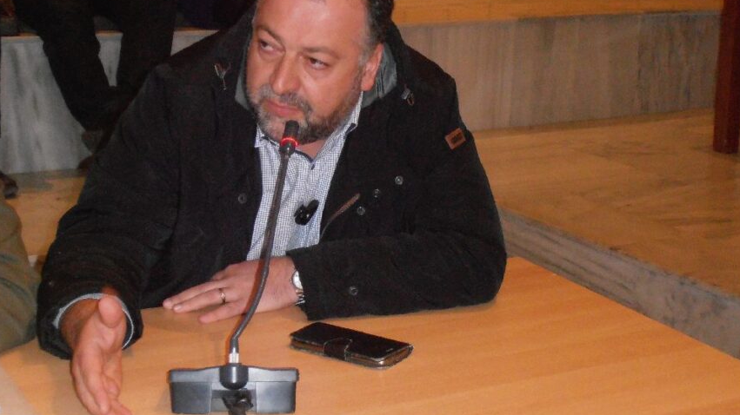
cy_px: 225
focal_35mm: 76
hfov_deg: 27.9
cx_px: 370
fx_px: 1491
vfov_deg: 15.9
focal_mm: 12.29
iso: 800
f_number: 4.8
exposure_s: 1/50
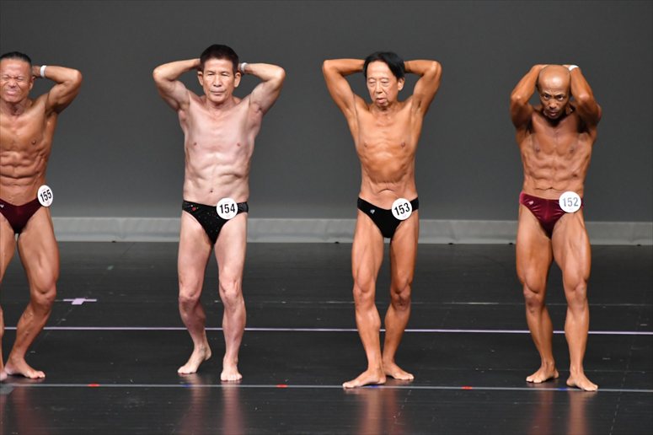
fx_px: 6255
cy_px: 218
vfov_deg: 4.0
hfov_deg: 6.0
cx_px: 326
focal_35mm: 345
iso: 4000
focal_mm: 230
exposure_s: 1/400
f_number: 5.6
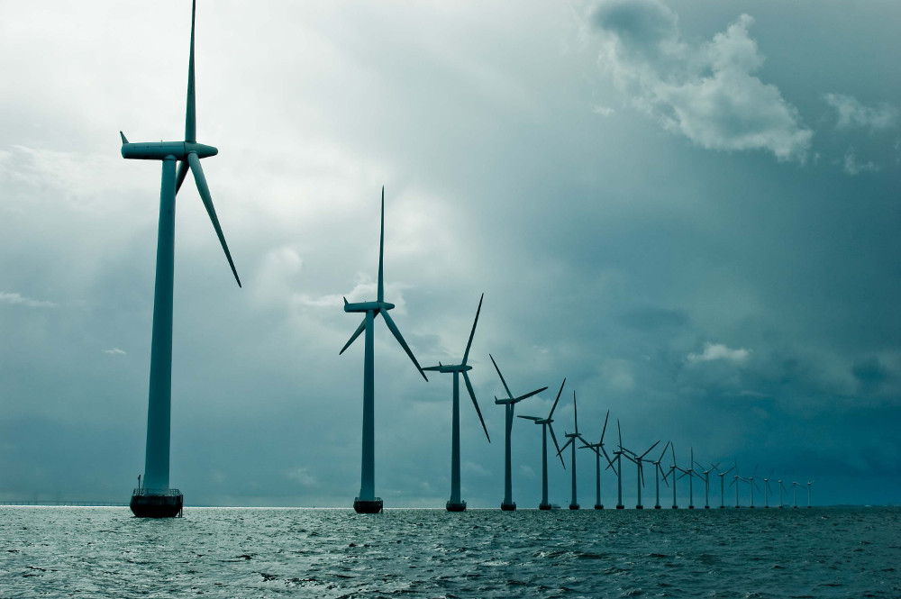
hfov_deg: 37.9
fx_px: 1313
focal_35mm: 52
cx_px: 450
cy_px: 300
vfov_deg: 25.7
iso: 200
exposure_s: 1/400
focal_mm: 35
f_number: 11
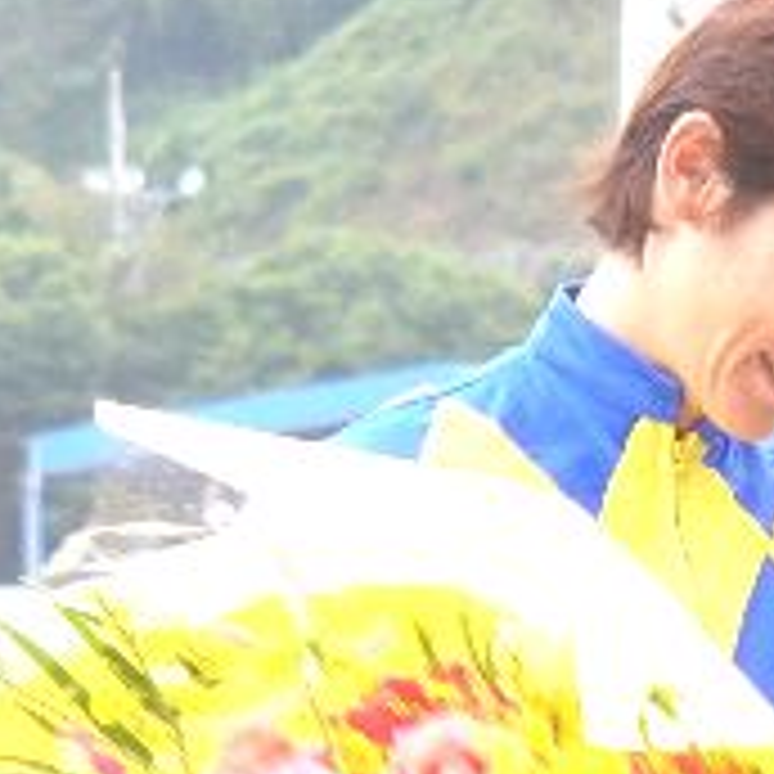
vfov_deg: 2.9
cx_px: 702
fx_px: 15178
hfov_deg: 2.9
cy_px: 468
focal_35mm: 600
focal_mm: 30.4
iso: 50
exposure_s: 1/50
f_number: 2.8
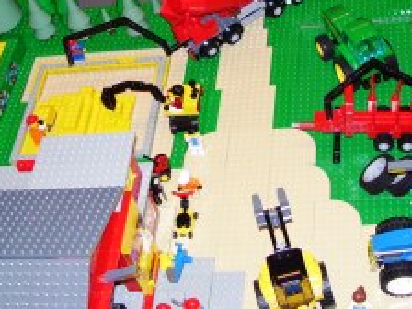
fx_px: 857
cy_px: 50
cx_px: 195
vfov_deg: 20.2
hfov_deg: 27.0
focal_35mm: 72
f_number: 2.7
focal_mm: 6
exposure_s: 1/60
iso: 80
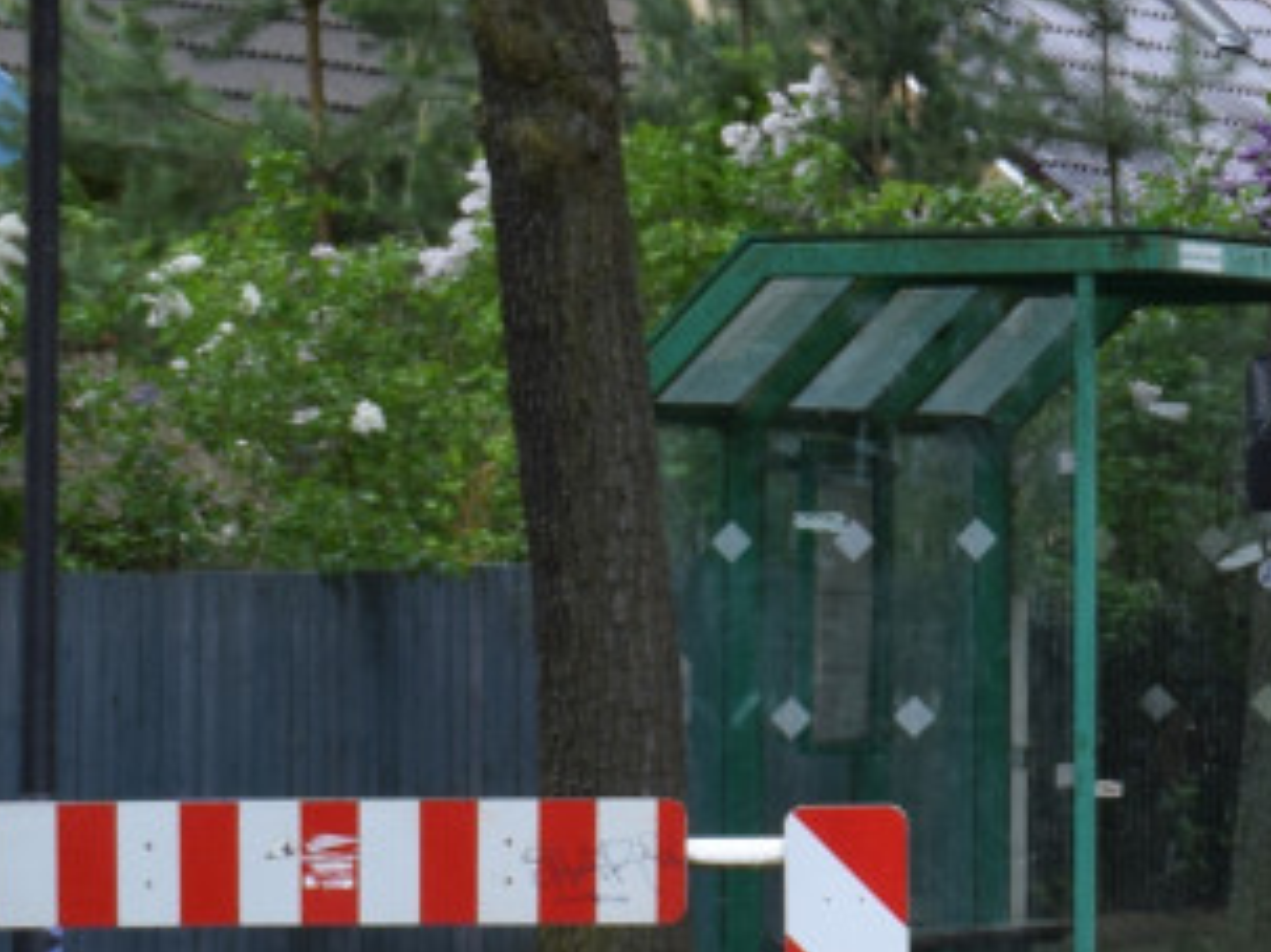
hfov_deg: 7.5
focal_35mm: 257
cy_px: 193
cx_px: 2030
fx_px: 9429
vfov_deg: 5.8
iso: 400
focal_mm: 45
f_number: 8
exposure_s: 1/250
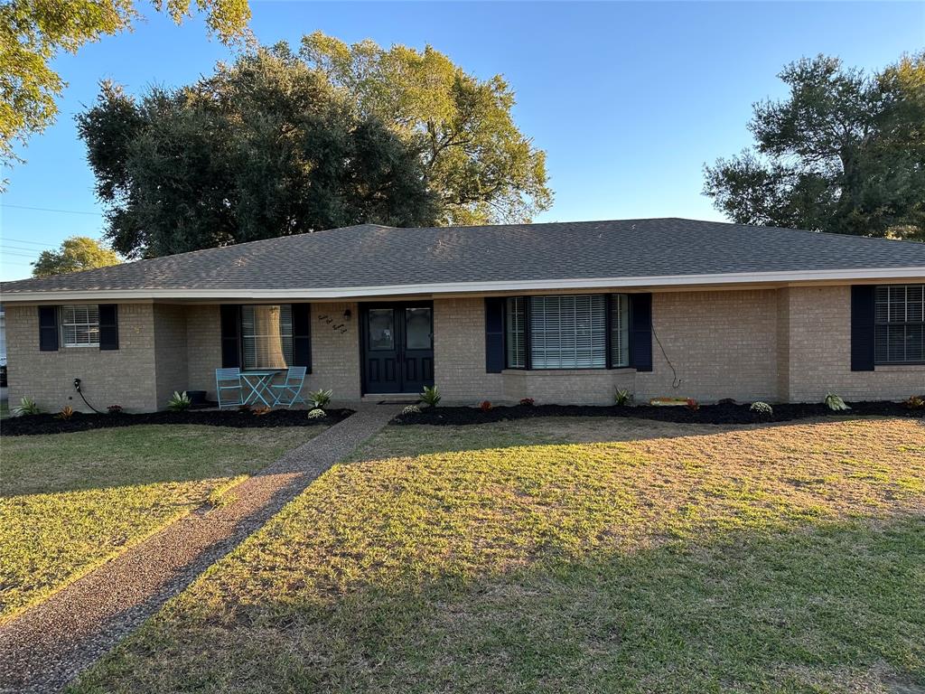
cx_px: 462
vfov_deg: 56.8
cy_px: 347
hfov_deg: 71.6
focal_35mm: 24
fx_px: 641
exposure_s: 1/555
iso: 80
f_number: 1.78
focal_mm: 6.86
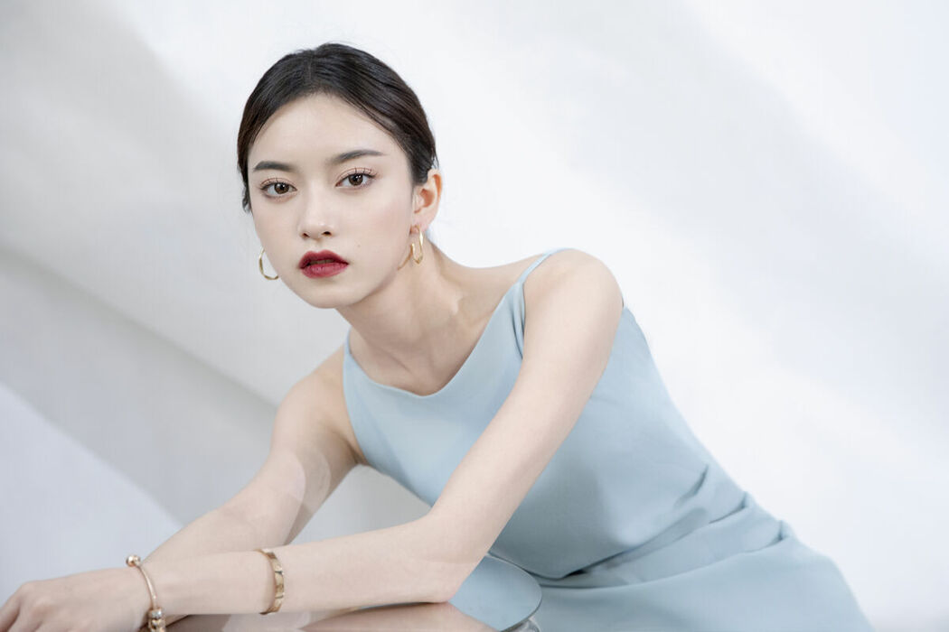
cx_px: 474
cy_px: 316
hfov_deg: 29.2
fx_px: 1819
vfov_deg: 19.7
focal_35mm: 69
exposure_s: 1/100
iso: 1250
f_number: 3.2
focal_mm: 70
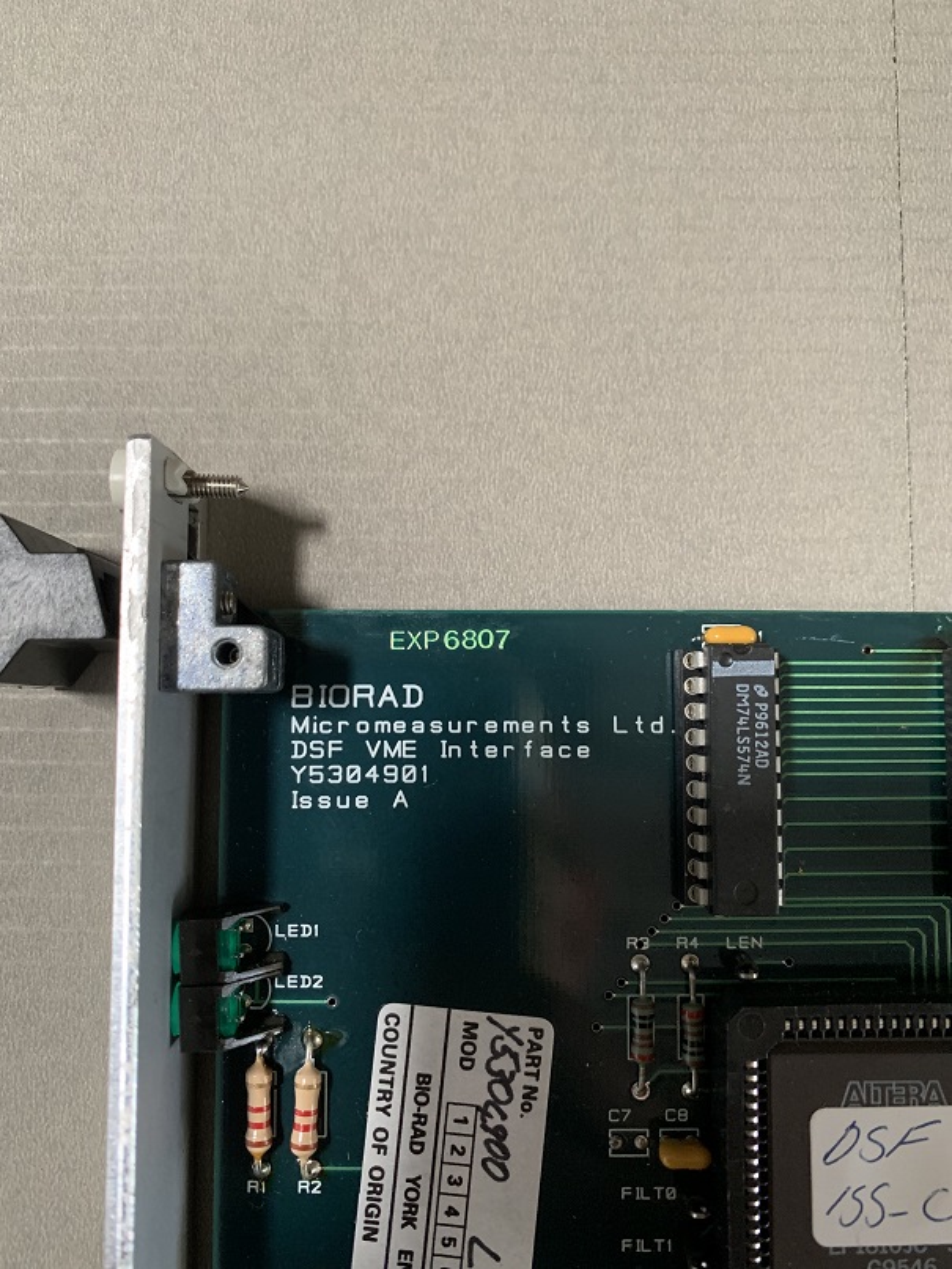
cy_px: 634
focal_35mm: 26
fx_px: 954
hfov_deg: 53.1
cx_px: 476
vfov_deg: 67.3
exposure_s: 1/60
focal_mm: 4.25
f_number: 1.8
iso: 400
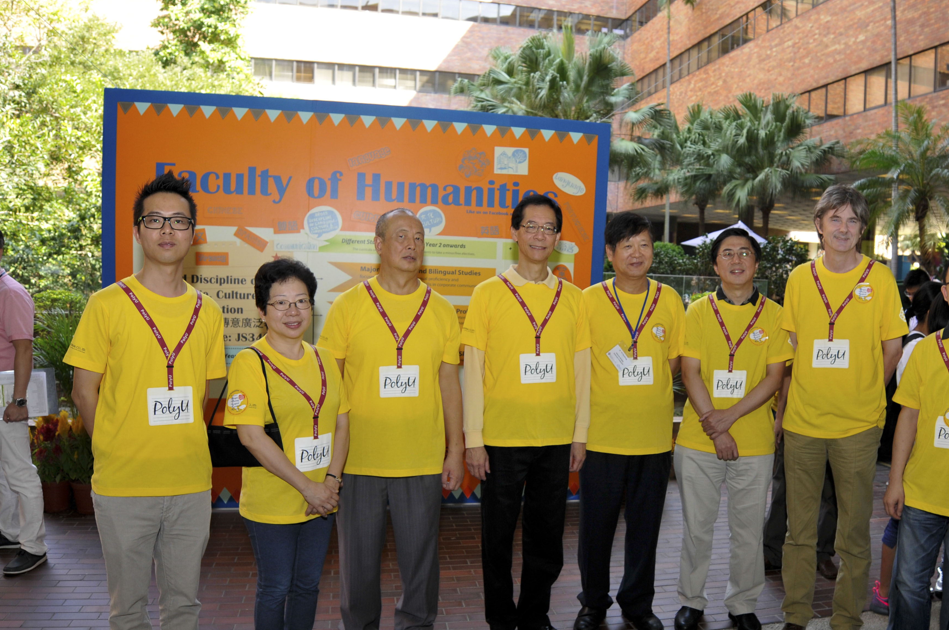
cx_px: 581
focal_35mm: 26
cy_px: 353
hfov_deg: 68.6
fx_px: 685
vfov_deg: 49.3
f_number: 3.2
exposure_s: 1/250
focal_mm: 14
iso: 320
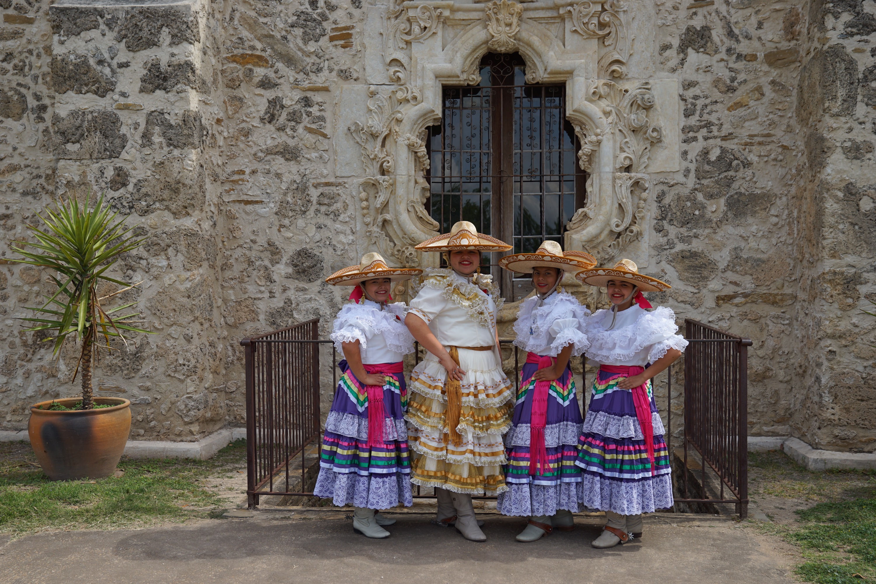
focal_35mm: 38
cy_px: 292
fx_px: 925
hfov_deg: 50.7
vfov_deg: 35.1
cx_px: 438
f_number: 4.5
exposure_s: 1/500
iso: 100
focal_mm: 38
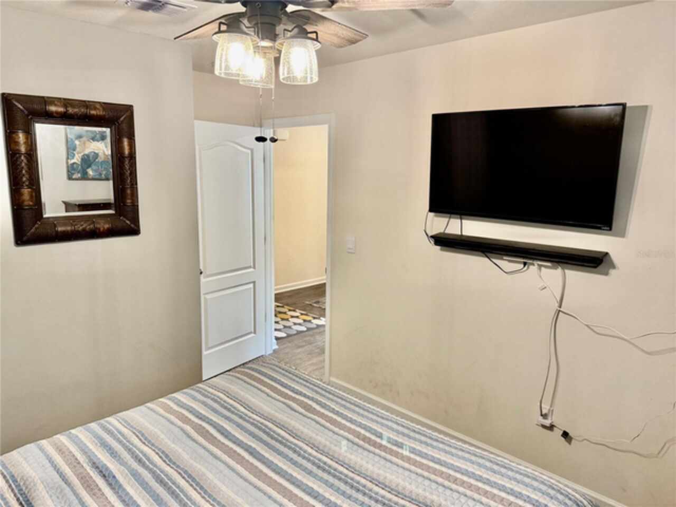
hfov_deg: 71.6
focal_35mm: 24
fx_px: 469
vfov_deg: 56.8
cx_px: 338
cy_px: 254
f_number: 1.78
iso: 250
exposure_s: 1/60
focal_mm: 6.76
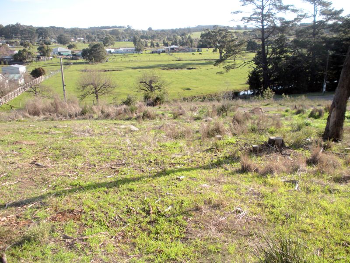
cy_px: 132
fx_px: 364
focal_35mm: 36
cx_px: 175
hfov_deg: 51.4
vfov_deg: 39.7
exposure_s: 1/275
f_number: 3.5
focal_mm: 6.3
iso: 88
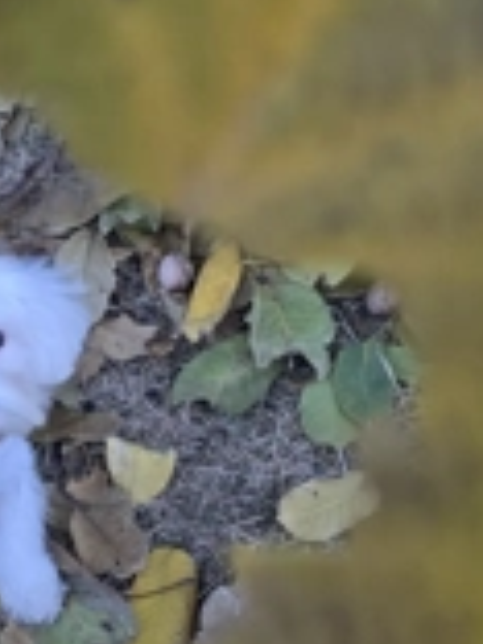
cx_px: -33
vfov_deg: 32.7
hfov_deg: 23.5
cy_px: 314
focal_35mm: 59
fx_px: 1098
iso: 320
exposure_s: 1/34
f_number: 1.7
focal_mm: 6.3
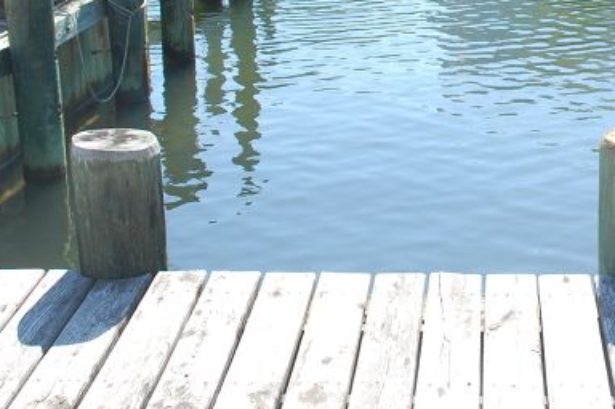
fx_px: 1331
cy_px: 51
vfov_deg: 17.2
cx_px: 464
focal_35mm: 78
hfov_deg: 25.7
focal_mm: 25
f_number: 8
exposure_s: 1/250
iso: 200
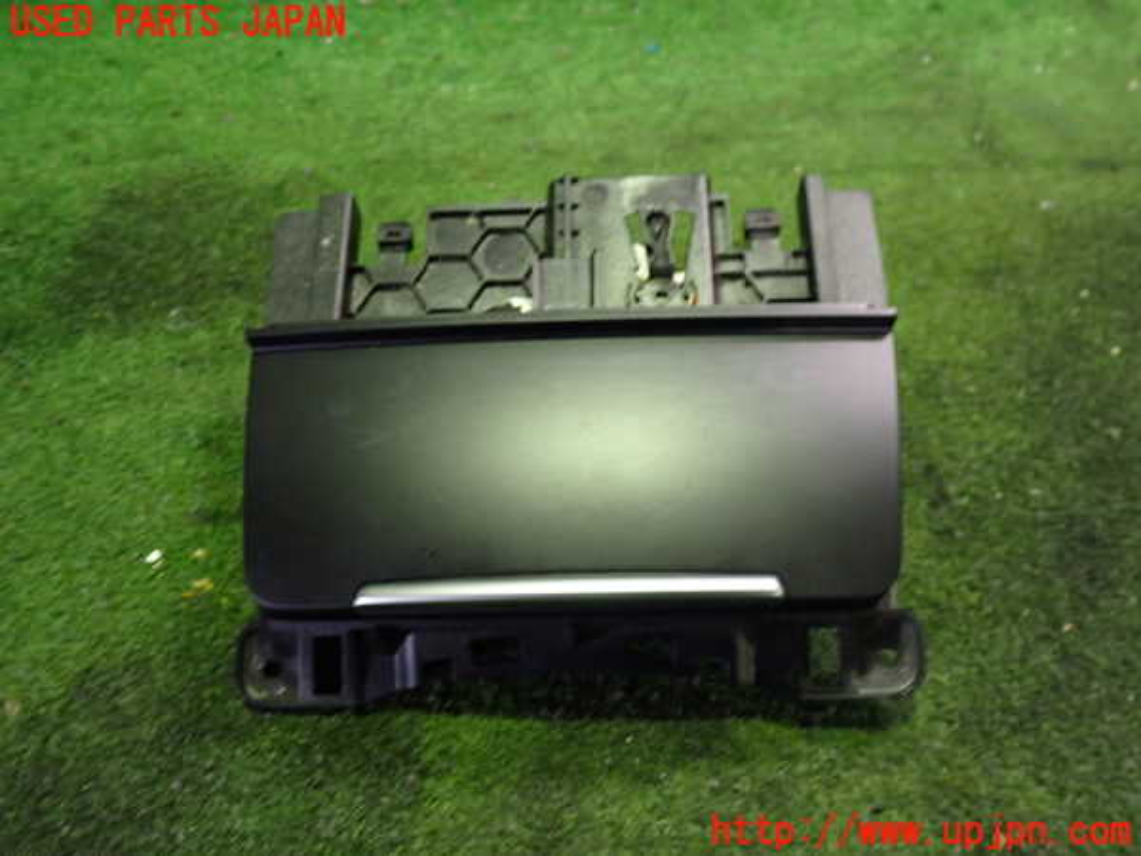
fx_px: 989
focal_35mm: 30
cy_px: 428
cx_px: 570
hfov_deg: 60.0
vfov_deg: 46.8
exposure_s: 1/30
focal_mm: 5.4
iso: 640
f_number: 2.3
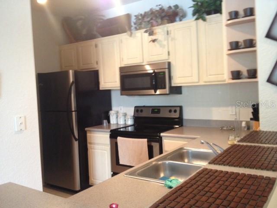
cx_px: 138
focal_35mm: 35
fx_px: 280
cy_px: 104
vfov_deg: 40.7
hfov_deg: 52.6
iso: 200
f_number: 2.4
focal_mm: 4.28
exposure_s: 1/20
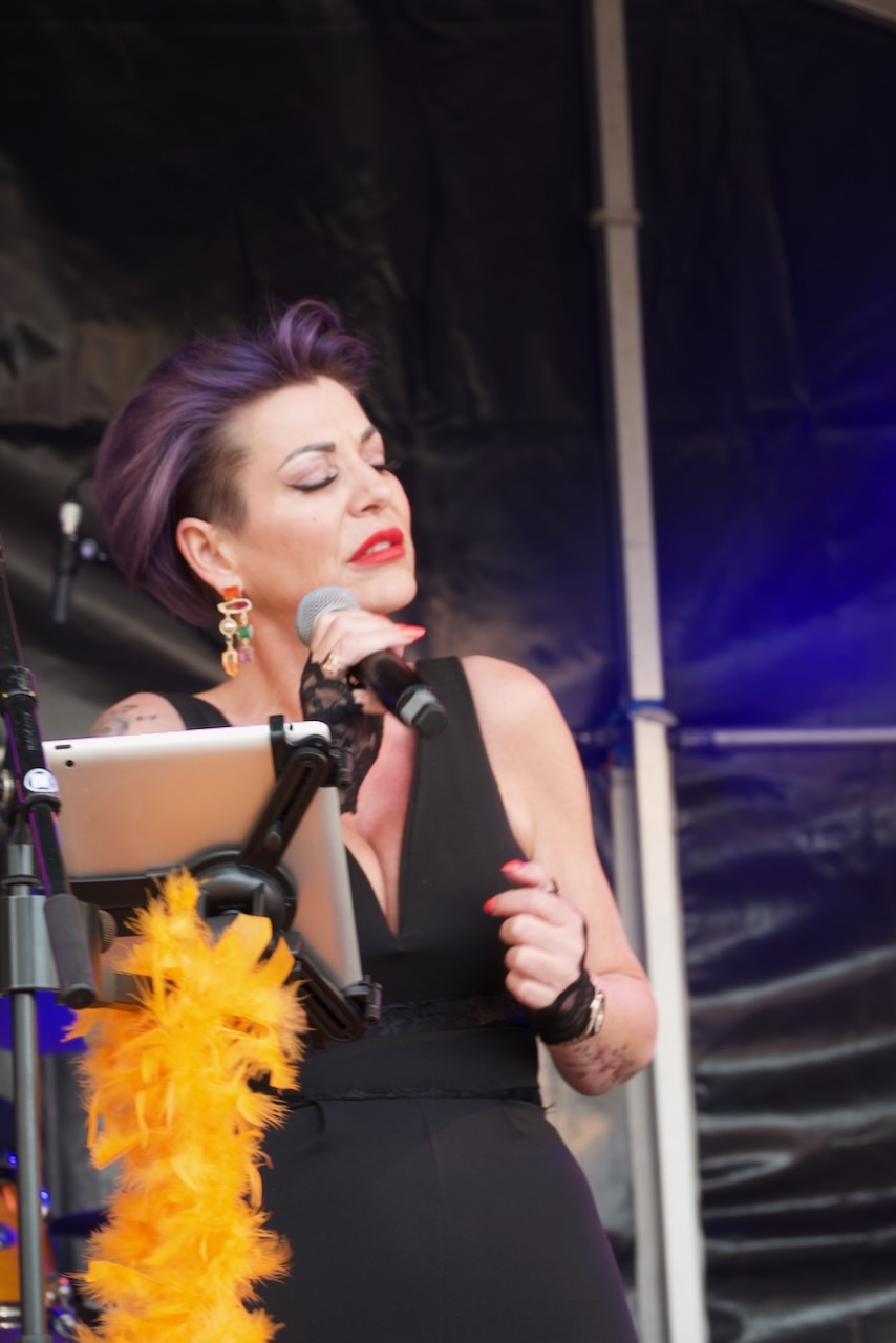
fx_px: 4888
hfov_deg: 10.5
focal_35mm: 131
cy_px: 672
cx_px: 448
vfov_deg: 15.6
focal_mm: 47.94
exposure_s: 1/50
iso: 100
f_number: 4
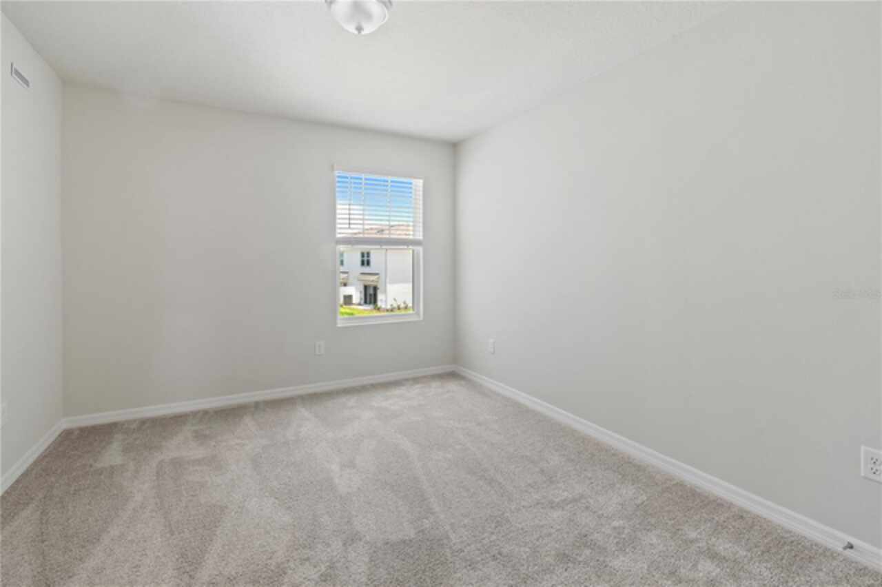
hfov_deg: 96.8
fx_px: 392
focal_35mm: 16
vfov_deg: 73.7
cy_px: 294
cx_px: 441
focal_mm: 16
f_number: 9
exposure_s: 1/2.5
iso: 100
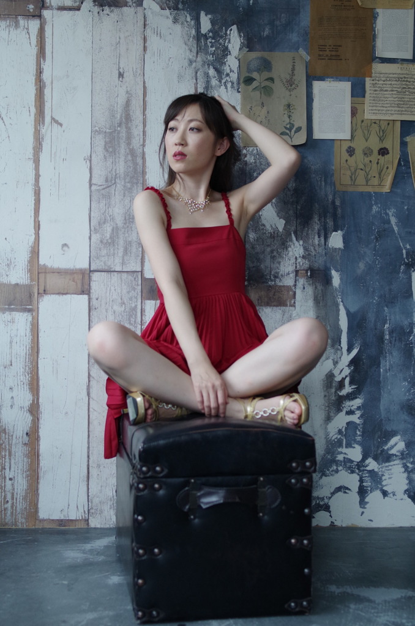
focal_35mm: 46
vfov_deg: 42.8
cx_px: 208
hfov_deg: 29.1
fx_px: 799
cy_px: 313
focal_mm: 31
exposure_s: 1/80
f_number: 2.8
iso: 800
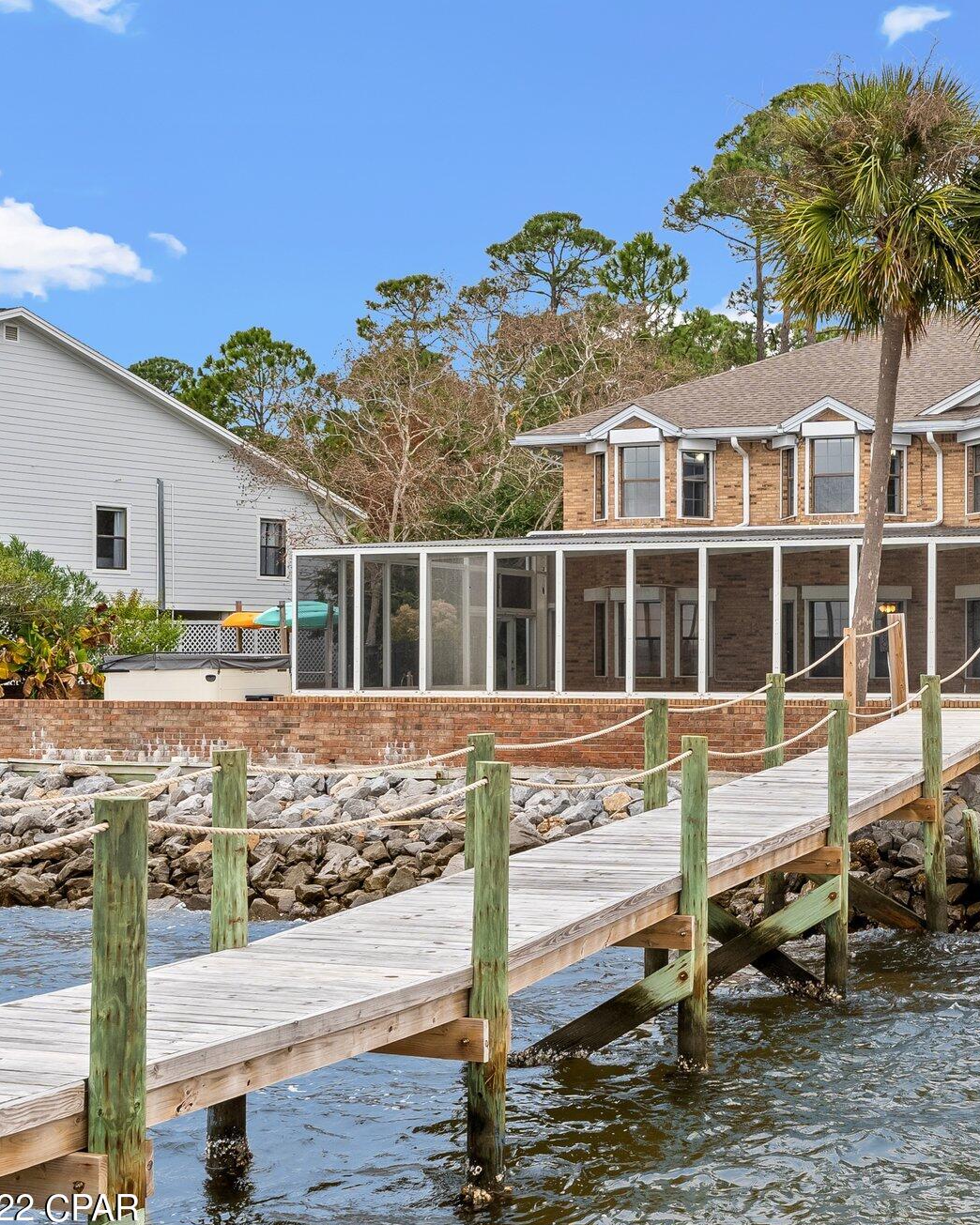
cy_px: 626
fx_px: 1922
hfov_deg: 27.6
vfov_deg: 35.4
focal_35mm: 53
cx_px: 885
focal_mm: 24
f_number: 11
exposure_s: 1/80
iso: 100
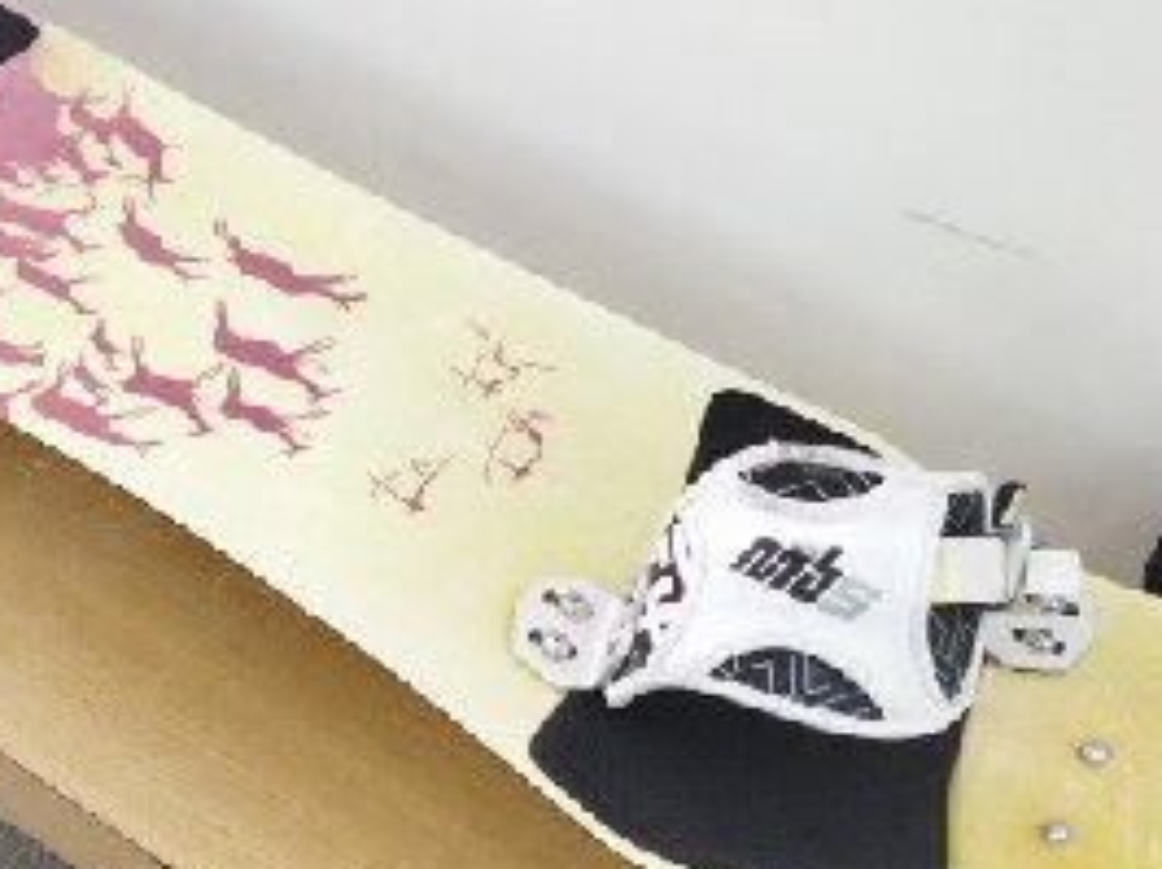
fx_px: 2046
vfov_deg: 24.0
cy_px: 480
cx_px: 210
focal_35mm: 61
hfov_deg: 30.8
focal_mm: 4.71
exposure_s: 1/300
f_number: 1.79
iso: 447
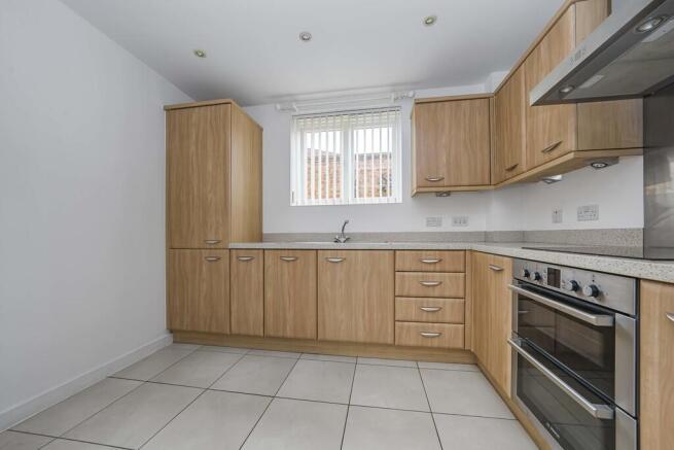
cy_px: 225
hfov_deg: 112.6
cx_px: 337
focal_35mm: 12
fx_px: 225
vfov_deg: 90.0
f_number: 9
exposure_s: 1/15
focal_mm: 12
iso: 320
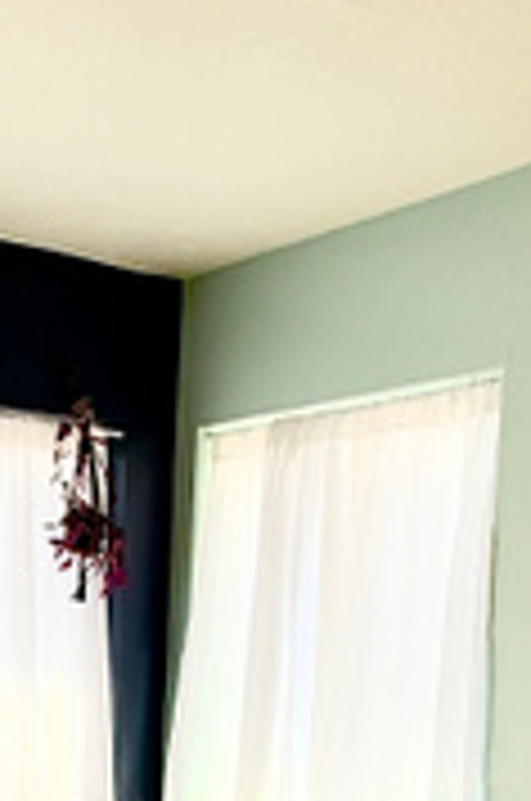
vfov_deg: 29.1
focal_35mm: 63
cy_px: 864
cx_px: -18
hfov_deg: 20.7
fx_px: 1399
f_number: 2.2
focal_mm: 2.22
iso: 64
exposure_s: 1/239
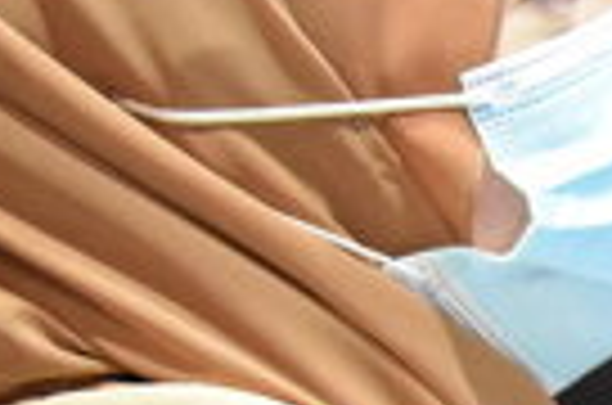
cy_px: 513
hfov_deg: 9.1
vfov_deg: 6.7
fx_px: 3412
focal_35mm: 201
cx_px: 1526
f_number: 5
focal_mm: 21
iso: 4000
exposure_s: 1/800
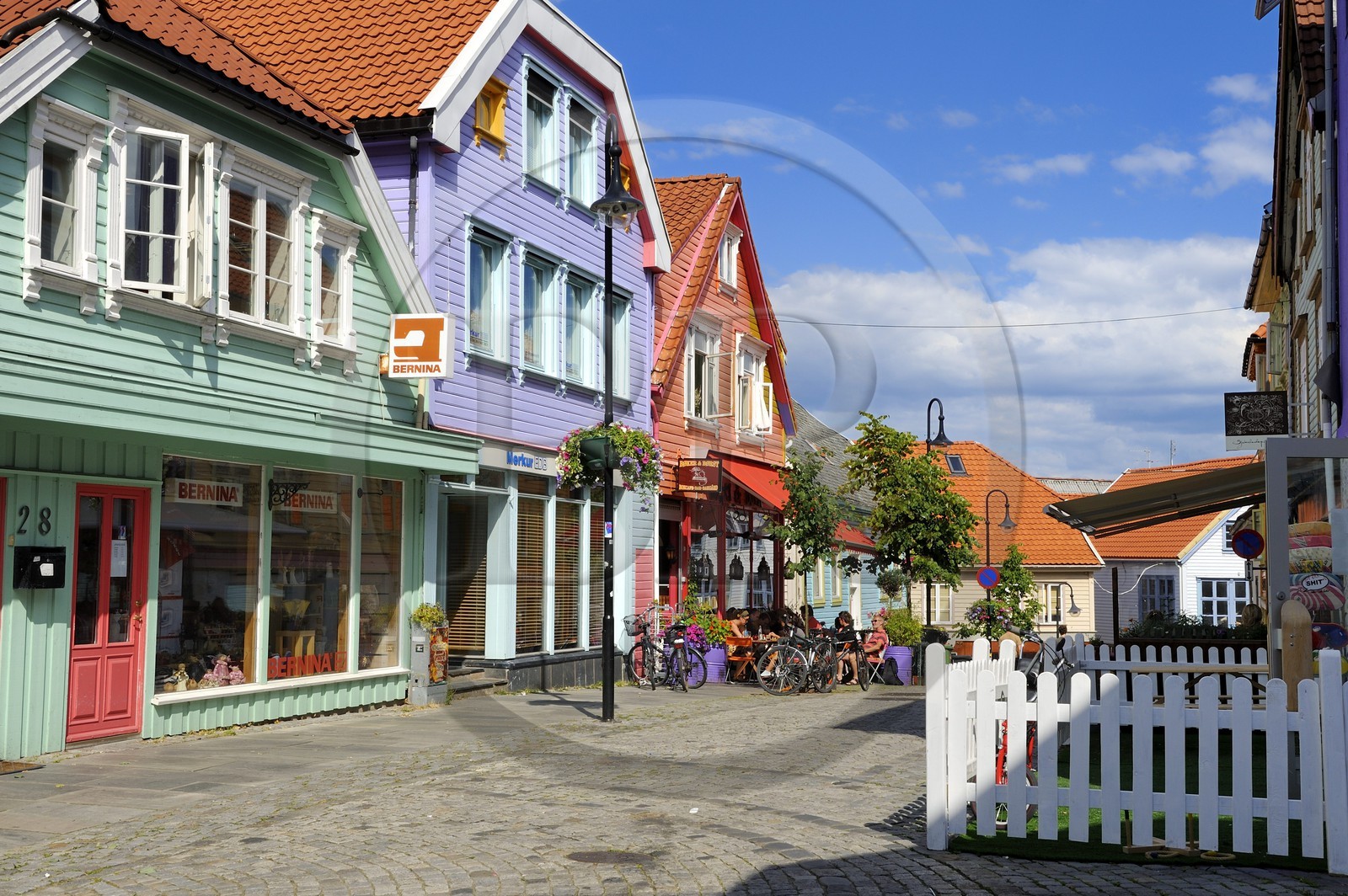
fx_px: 1571
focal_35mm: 42
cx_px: 674
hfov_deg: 46.4
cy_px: 448
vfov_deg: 31.8
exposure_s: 1/160
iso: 200
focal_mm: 42
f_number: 18
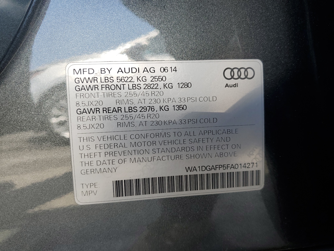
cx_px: 167
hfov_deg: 67.3
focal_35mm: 26
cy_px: 126
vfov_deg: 53.1
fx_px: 251
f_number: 1.5
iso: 50
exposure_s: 1/303
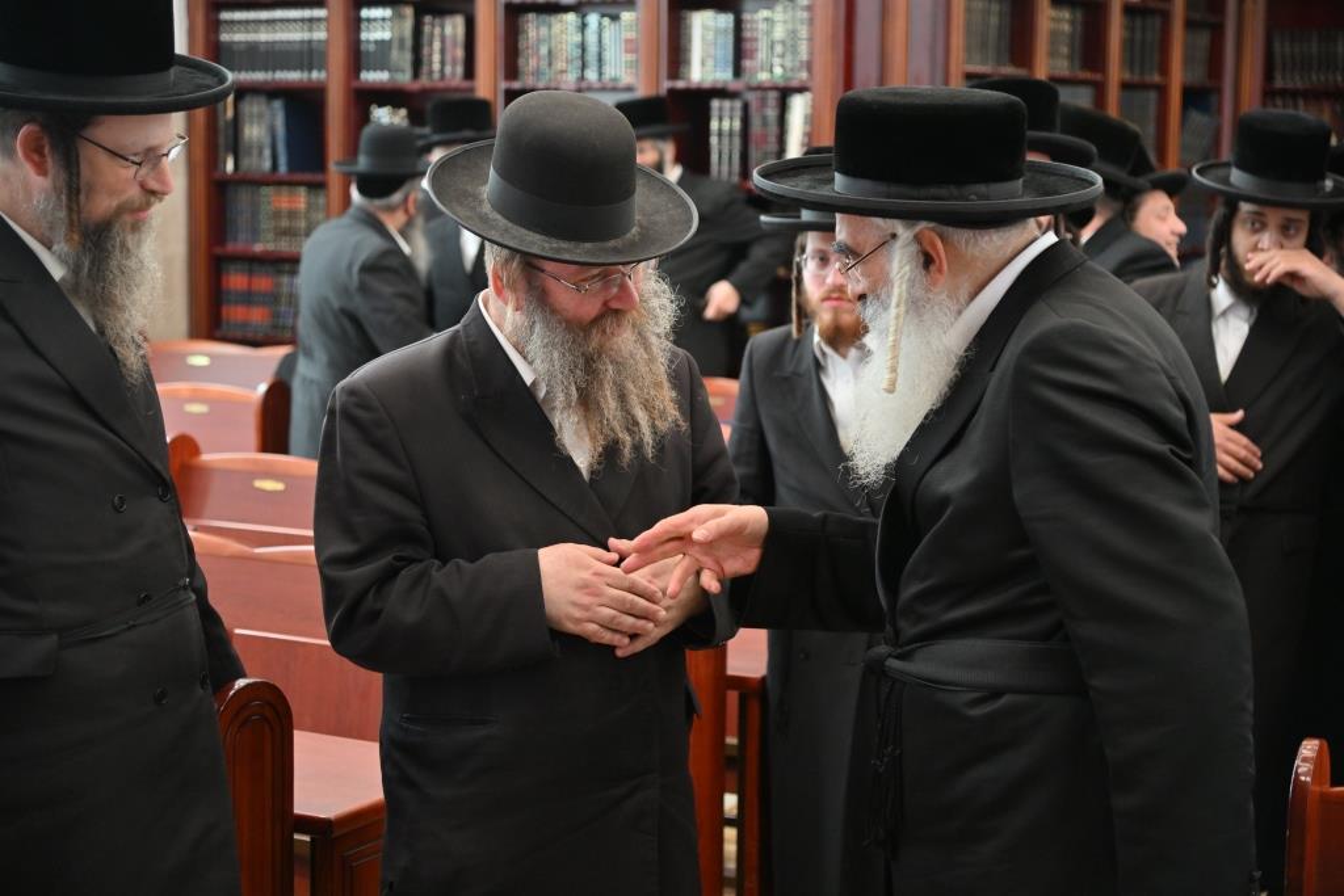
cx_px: 672
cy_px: 448
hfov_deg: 30.5
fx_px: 2464
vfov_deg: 20.6
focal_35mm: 66
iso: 800
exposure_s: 1/400
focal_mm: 66
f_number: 4
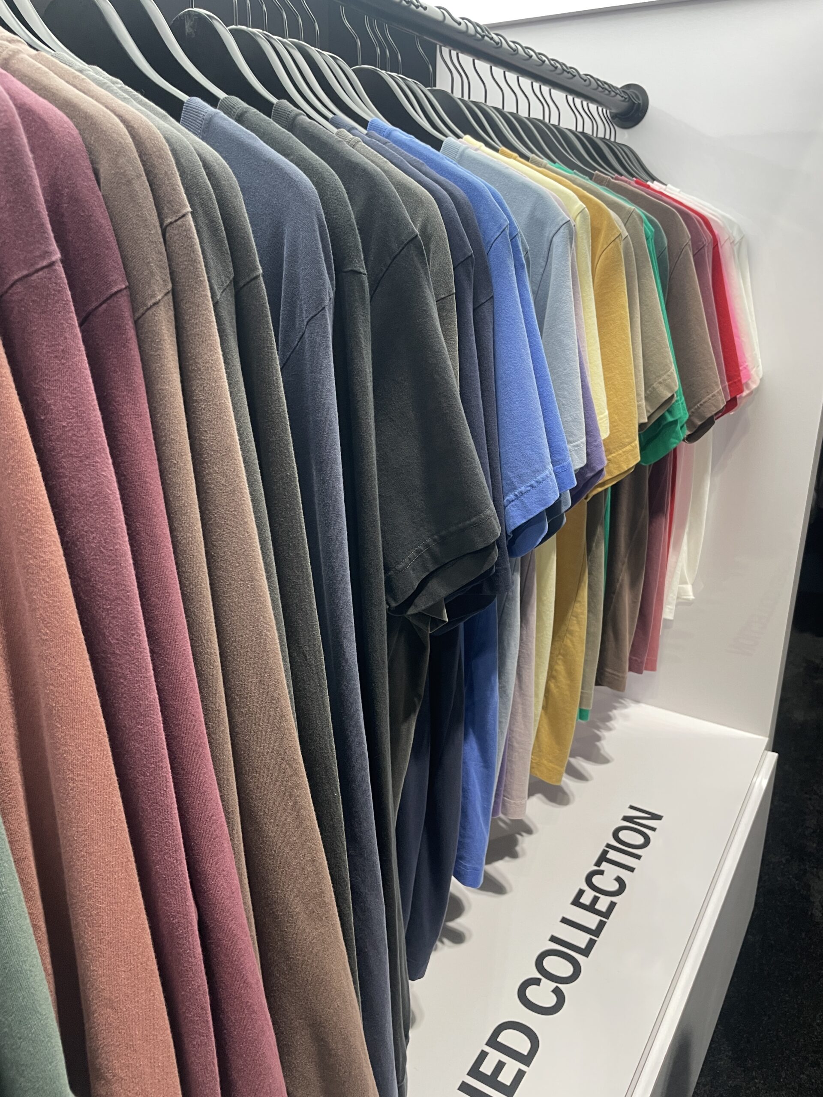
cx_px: 412
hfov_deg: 53.1
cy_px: 548
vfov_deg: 67.3
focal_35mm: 26
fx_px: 824
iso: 80
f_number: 1.6
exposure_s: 1/60
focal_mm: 4.2
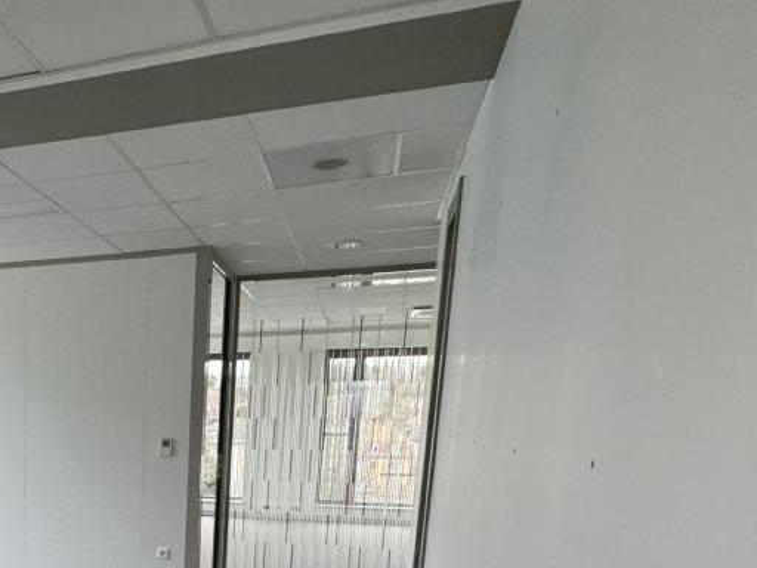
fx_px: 765
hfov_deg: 46.4
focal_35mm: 35
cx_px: 47
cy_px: 580
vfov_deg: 36.2
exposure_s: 1/100
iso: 250
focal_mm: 2.22
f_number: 2.2
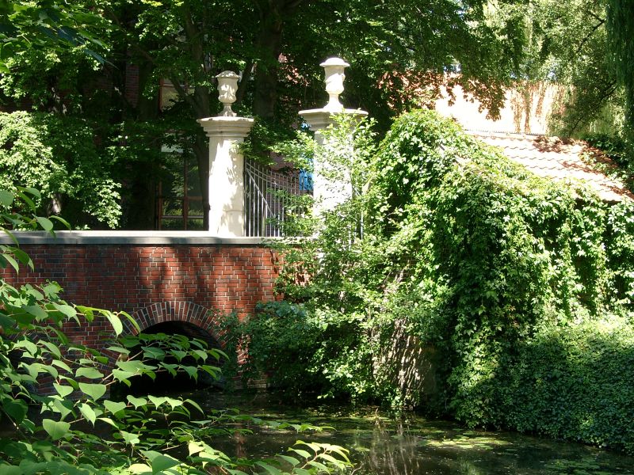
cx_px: 317
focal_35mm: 78
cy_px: 238
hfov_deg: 25.0
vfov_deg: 18.9
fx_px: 1429
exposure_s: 1/84.1
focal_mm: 16.05
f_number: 4
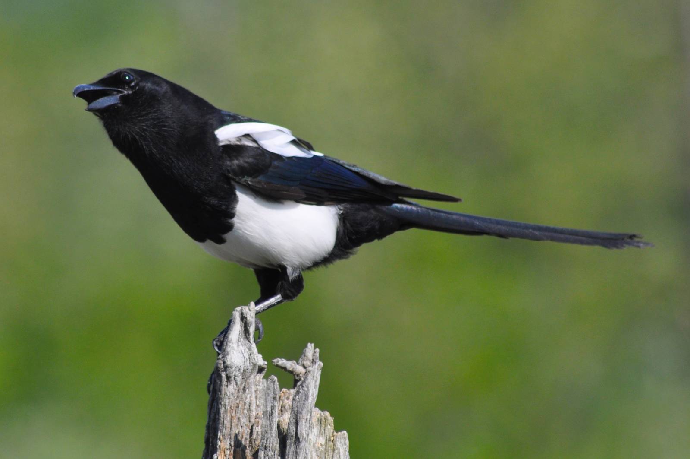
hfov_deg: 4.6
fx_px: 8615
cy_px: 230
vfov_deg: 3.0
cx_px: 345
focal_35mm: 450
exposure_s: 1/1600
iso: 400
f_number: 6.3
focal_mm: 300
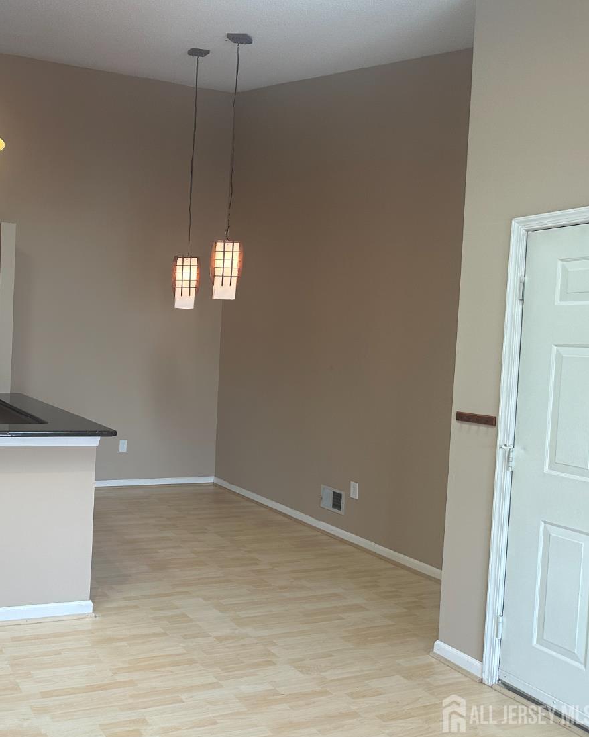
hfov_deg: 43.3
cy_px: 366
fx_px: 697
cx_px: 105
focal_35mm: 32
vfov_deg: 55.7
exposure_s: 1/120
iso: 160
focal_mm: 6.86
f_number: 1.78
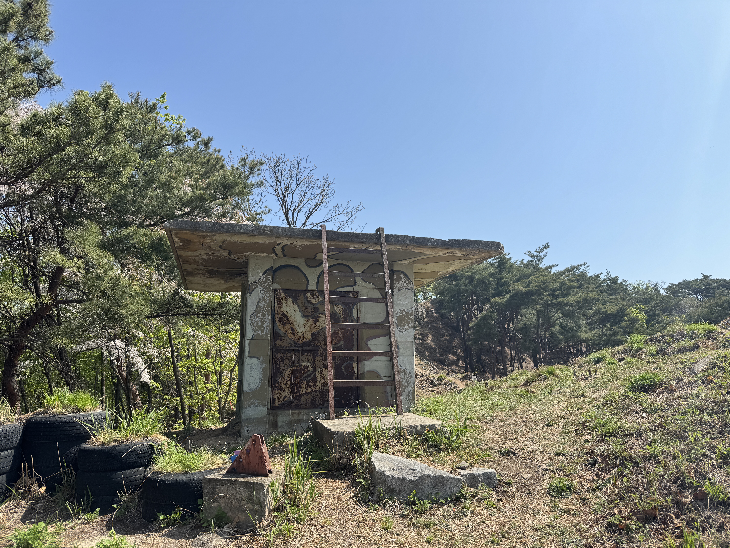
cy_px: 274
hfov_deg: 71.6
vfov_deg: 56.8
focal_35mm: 24
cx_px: 365
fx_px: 506
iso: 80
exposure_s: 1/2833
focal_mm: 6.76
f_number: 1.78
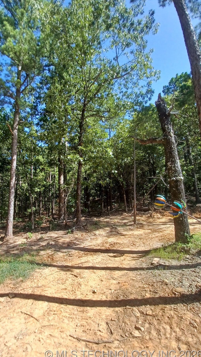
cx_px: 63
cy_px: 176
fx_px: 142
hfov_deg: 68.1
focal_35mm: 15
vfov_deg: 103.0
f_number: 2.2
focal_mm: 1.42
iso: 40
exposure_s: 1/611
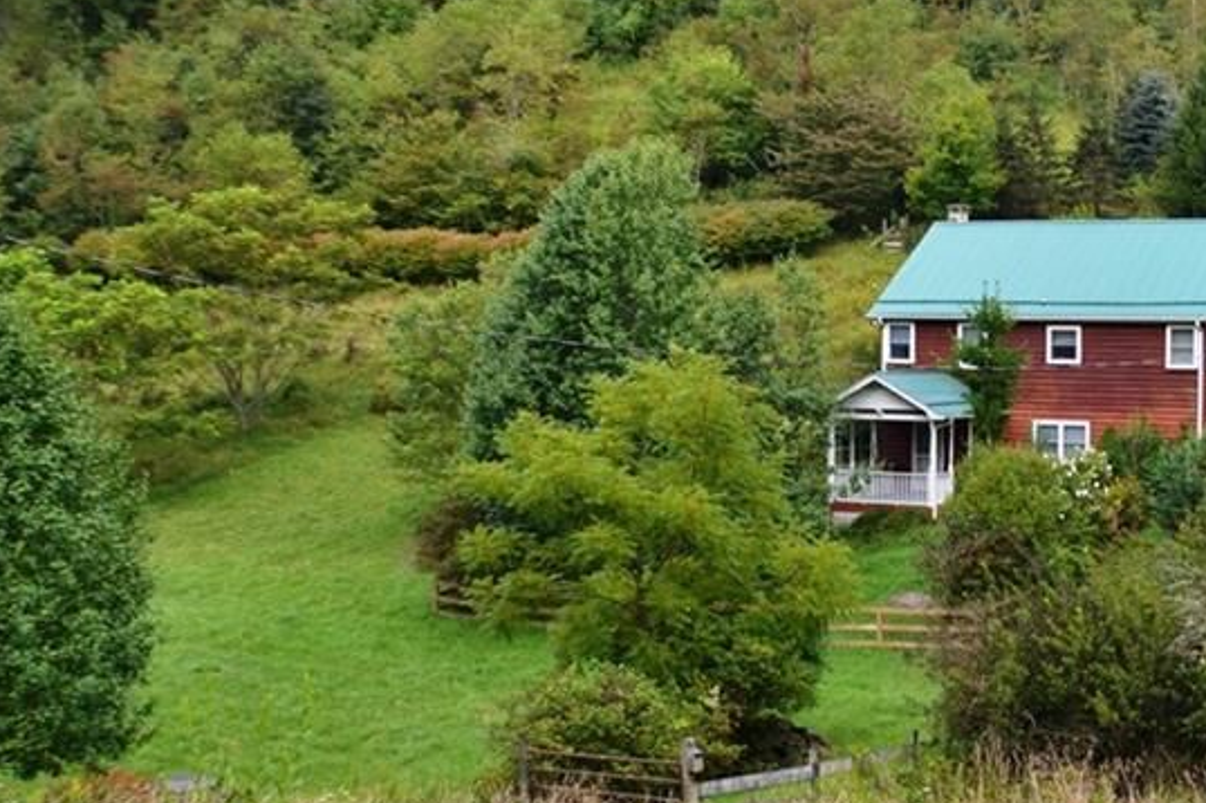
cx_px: 1103
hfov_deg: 24.6
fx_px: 2678
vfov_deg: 17.0
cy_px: 343
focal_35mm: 80
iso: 100
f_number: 6.3
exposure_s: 1/160
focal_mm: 28
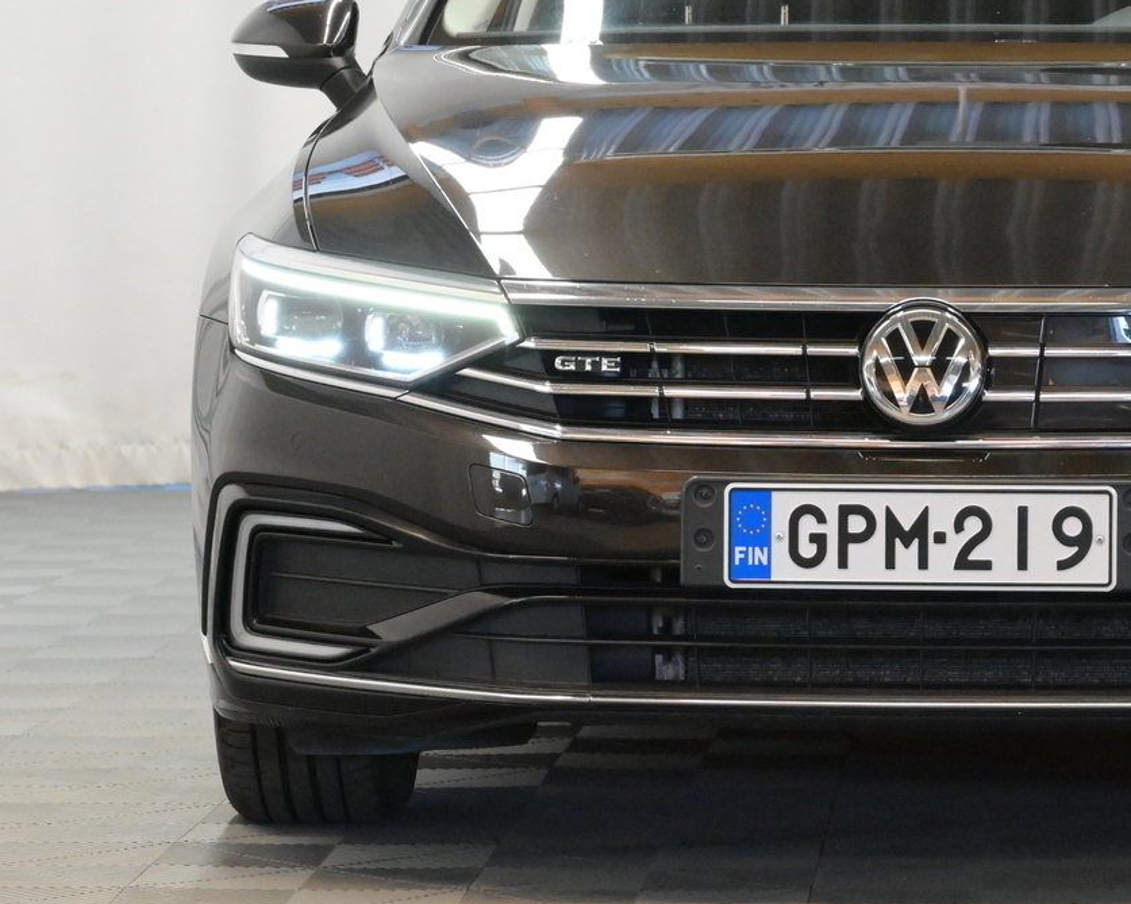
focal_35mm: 169
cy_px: 280
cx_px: 920
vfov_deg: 9.1
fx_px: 5655
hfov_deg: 11.4
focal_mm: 62
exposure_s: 1/320
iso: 8000
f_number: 5
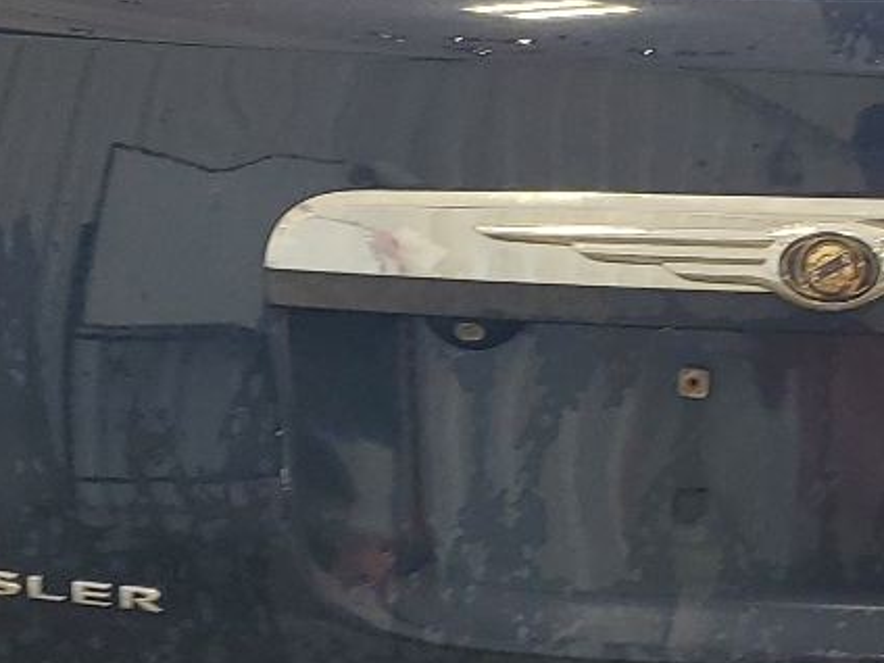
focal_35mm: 98
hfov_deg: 19.7
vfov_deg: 15.1
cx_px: 792
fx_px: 2503
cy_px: 336
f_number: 1.5
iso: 50
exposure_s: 1/100
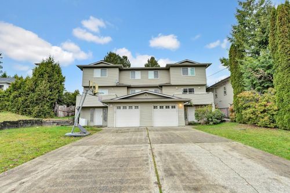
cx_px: 145
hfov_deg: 93.3
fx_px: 137
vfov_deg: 70.4
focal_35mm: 17
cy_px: 96
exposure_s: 1/160
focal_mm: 17
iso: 400
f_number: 8
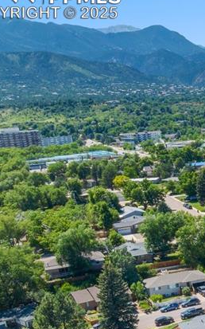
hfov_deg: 17.0
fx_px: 563
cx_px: 369
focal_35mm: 63
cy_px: 280
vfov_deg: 31.3
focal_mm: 12.29
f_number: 10
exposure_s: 1/80
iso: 100
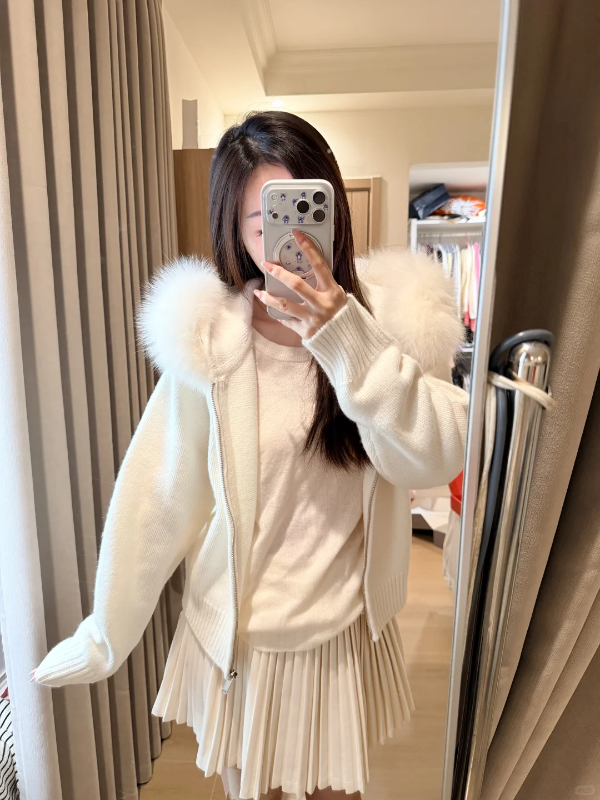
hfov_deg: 56.8
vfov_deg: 71.6
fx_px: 555
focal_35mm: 24
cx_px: 300
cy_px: 400
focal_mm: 6.76
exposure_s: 1/50
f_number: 1.78
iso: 500
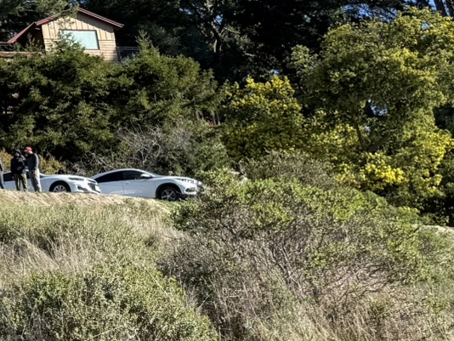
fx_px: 1207
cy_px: -14
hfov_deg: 17.9
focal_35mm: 92
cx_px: -315
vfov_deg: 15.7
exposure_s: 1/1522
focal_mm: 6.76
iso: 80
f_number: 1.78
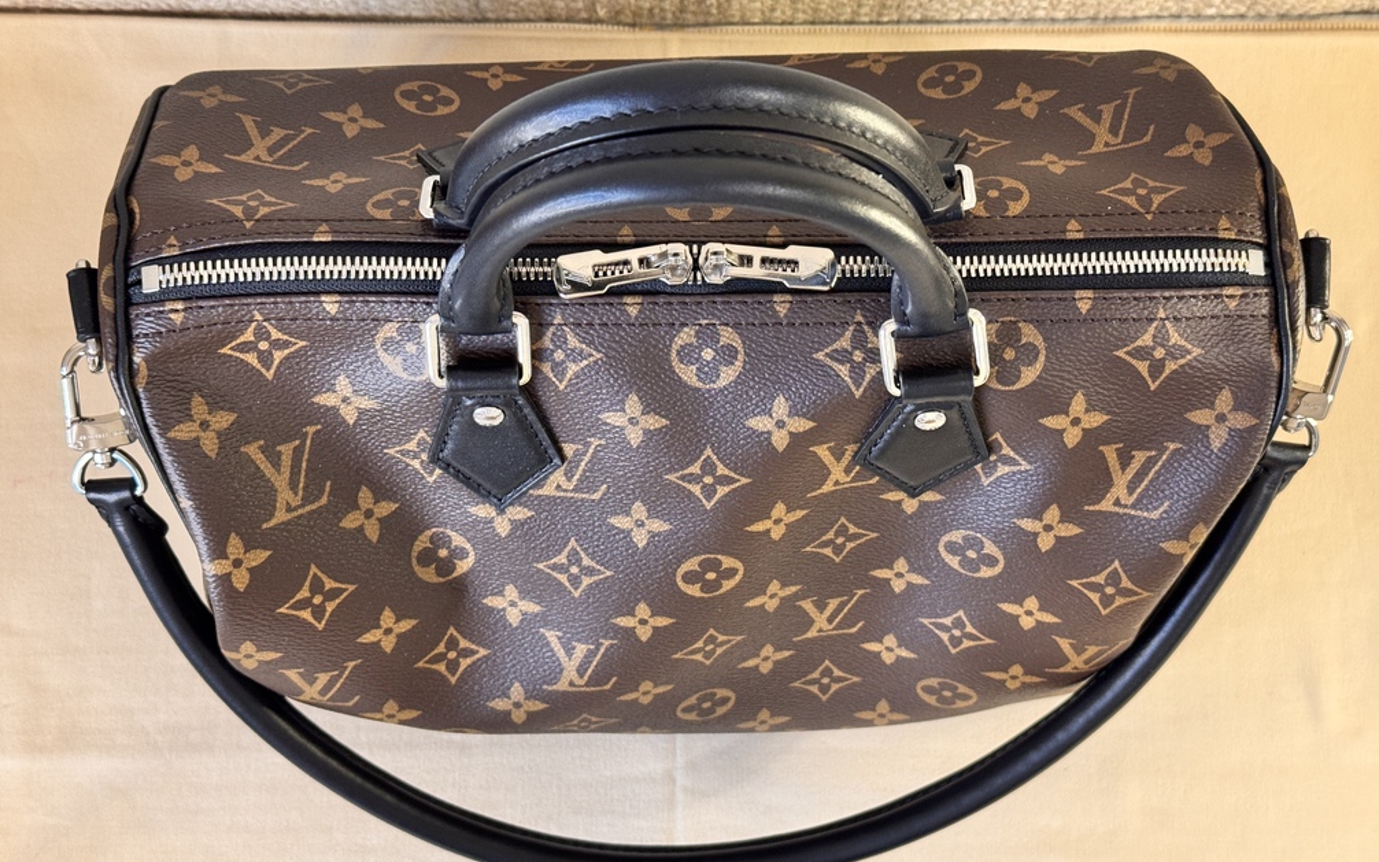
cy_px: 410
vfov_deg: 25.3
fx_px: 1917
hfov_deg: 39.6
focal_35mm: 51
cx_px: 690
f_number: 1.78
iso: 200
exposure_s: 1/36
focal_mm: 6.76
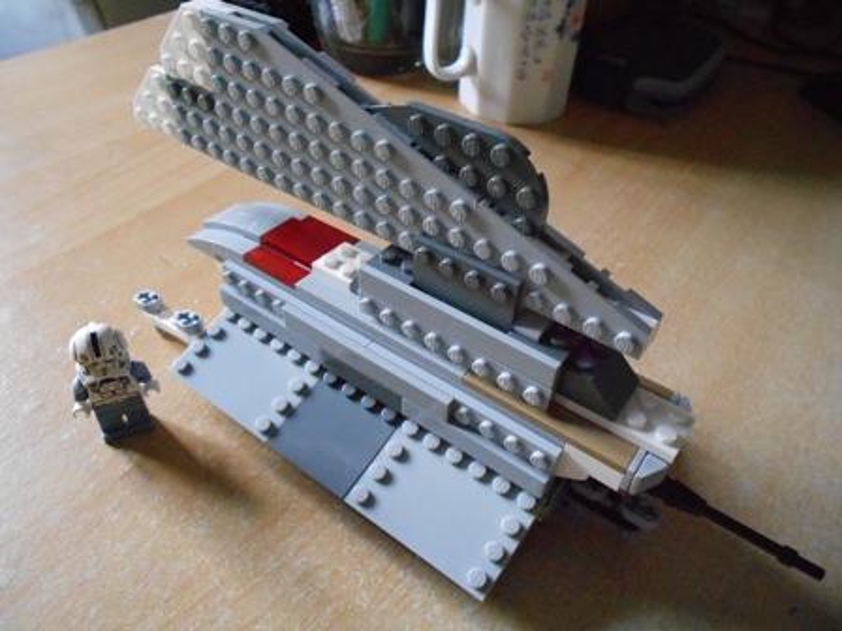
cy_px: 316
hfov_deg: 67.3
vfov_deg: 53.1
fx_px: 632
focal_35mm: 26
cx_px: 421
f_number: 3.2
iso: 800
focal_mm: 4.6
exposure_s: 1/50
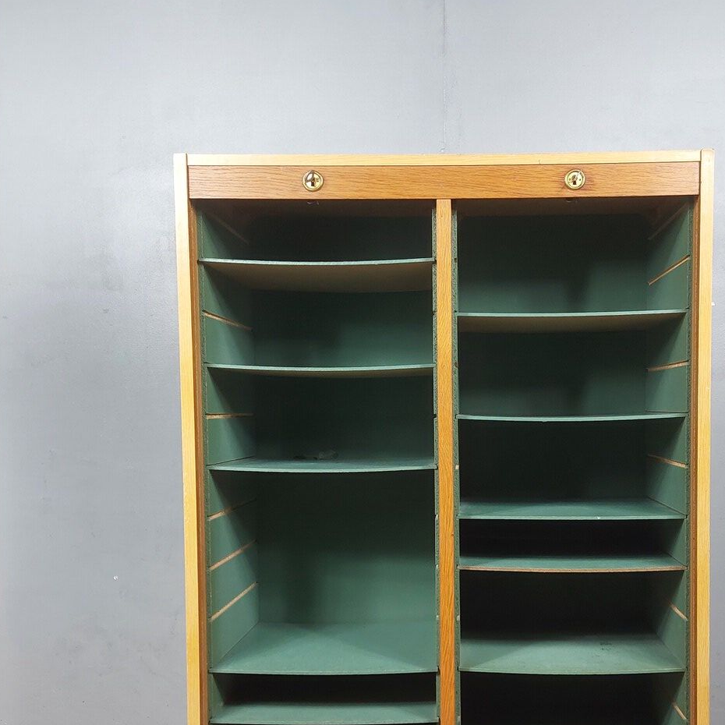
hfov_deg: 43.4
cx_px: 462
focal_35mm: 38
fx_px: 900
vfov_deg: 43.6
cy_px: 444
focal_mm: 5.23
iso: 320
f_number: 1.8
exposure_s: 1/50
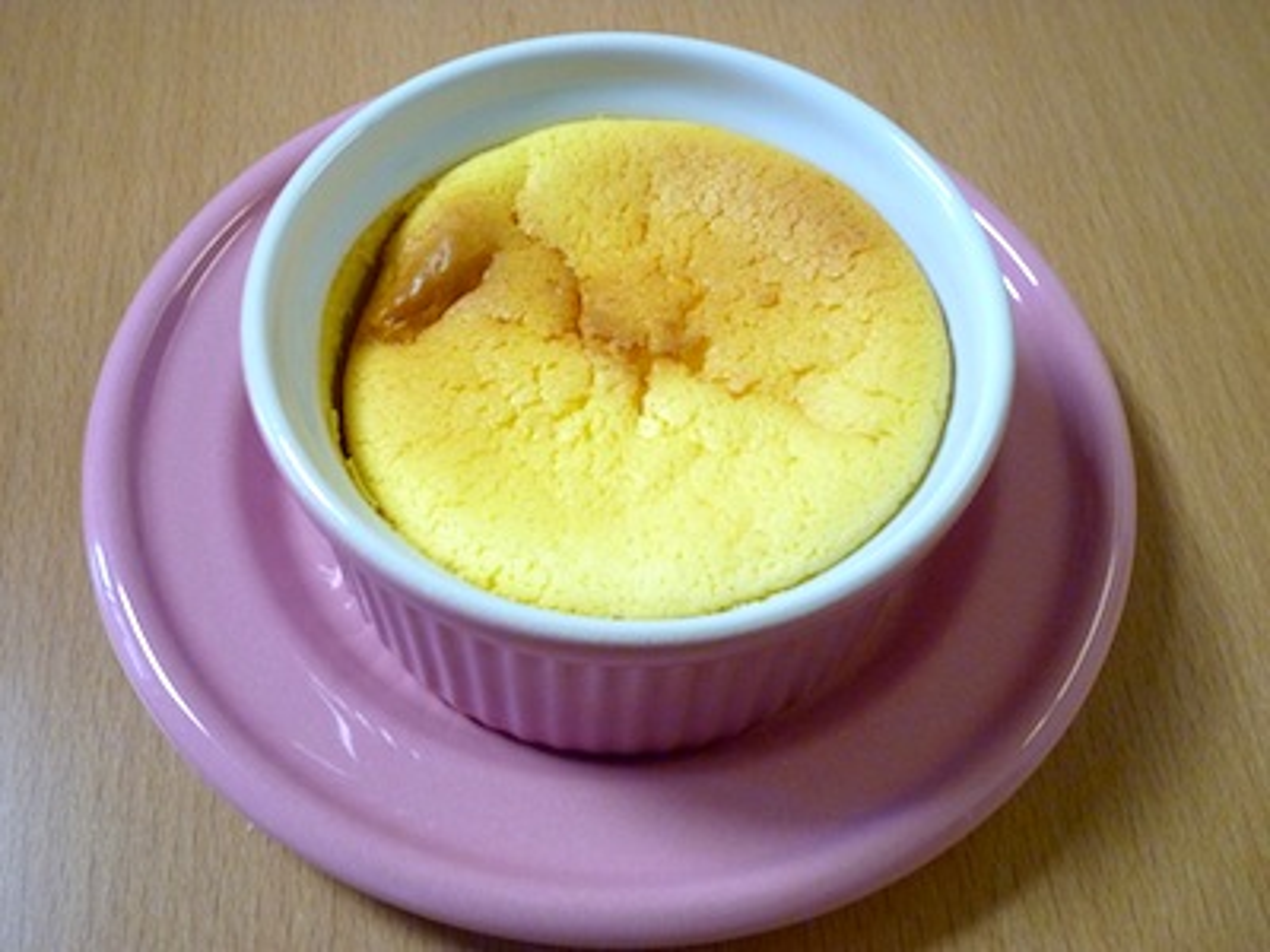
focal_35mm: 44
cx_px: 635
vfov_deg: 32.9
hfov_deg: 42.9
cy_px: 476
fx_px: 1614
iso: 400
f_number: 4.3
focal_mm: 7.8
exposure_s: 1/30
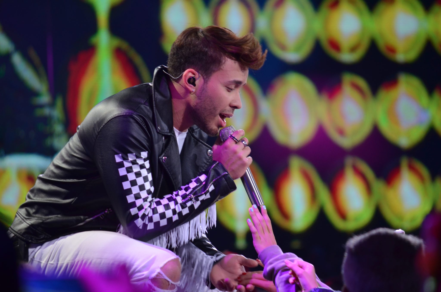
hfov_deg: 7.6
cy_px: 146
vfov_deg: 5.1
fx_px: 3300
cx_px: 220
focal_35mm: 270
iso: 800
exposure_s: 1/125
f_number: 5.6
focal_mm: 180
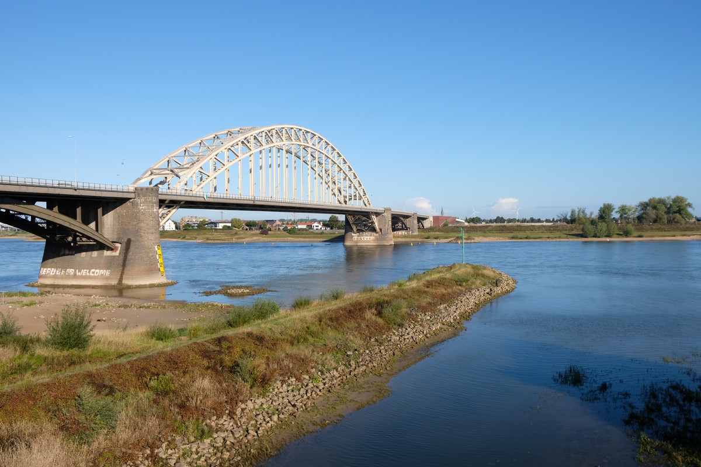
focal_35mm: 29
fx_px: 565
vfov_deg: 45.0
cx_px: 350
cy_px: 234
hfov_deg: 63.7
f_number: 8
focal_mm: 19.6
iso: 200
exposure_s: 1/300
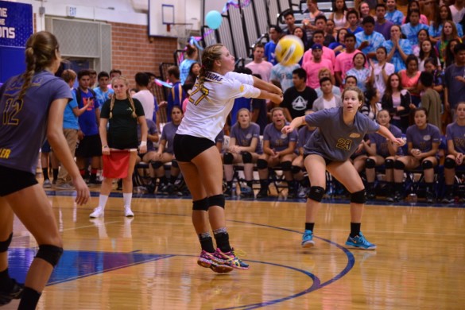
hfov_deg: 18.6
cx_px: 232
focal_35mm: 110
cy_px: 155
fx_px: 1421
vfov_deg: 12.5
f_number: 4.5
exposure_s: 1/200
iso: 2500
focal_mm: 110
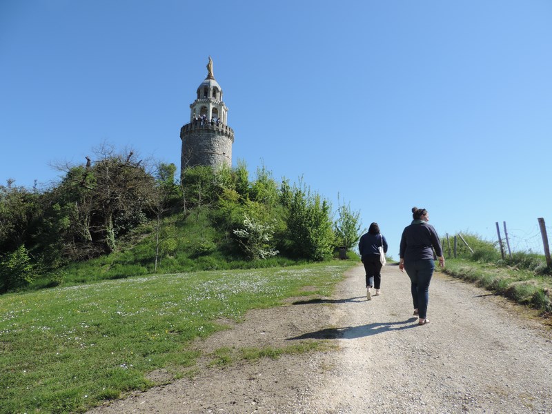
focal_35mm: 24
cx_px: 276
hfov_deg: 71.6
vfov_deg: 56.8
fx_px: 383
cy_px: 207
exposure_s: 1/1000
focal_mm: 4.3
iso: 80
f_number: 3
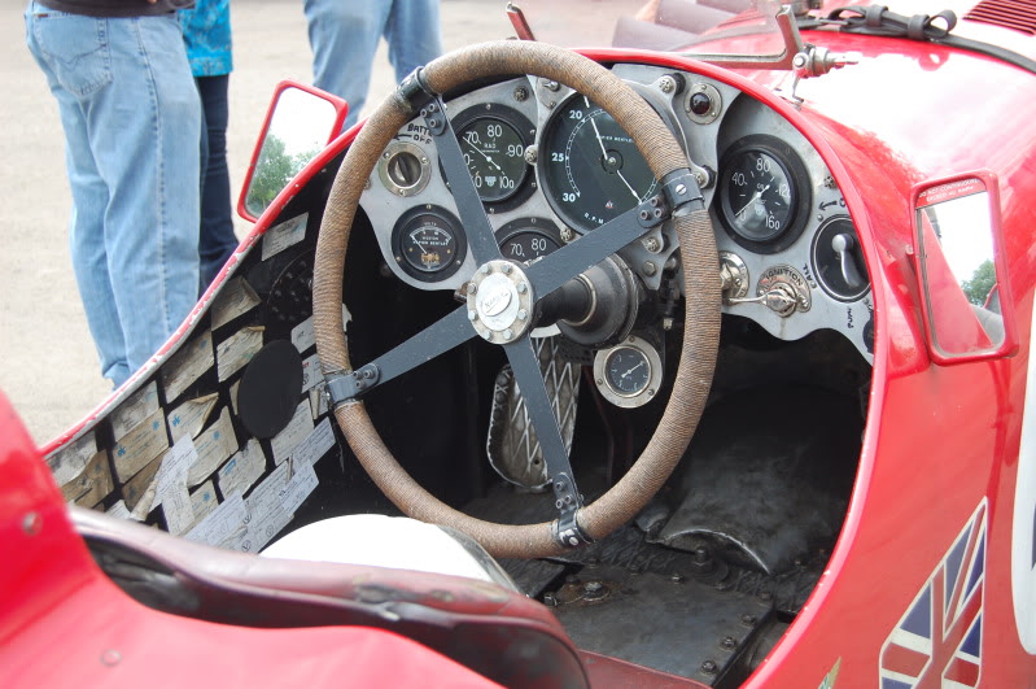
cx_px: 518
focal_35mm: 57
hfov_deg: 35.1
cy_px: 344
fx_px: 1639
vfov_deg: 23.7
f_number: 5.6
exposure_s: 1/125
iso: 200
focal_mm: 38
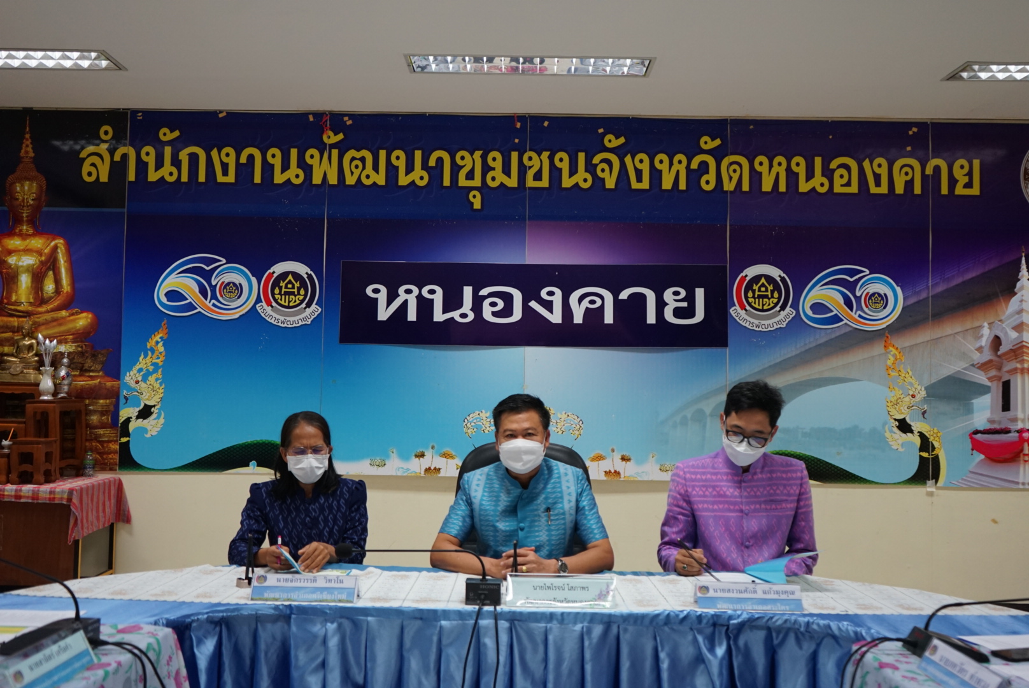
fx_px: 944
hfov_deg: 57.2
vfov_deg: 40.0
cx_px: 514
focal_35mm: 33
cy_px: 344
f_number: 4
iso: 1250
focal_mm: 33
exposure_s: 1/160
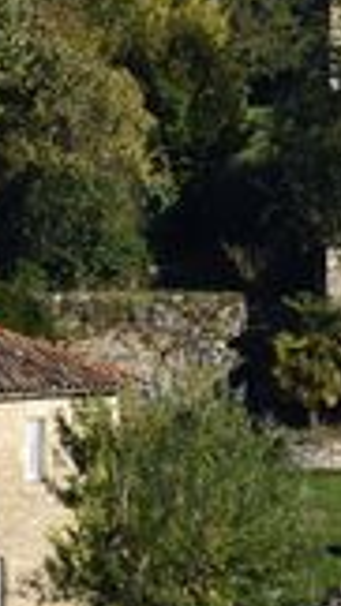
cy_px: 176
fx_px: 18043
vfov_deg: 1.9
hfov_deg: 1.1
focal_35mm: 1121
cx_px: 159
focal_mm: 165
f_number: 5.6
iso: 360
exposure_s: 1/2000
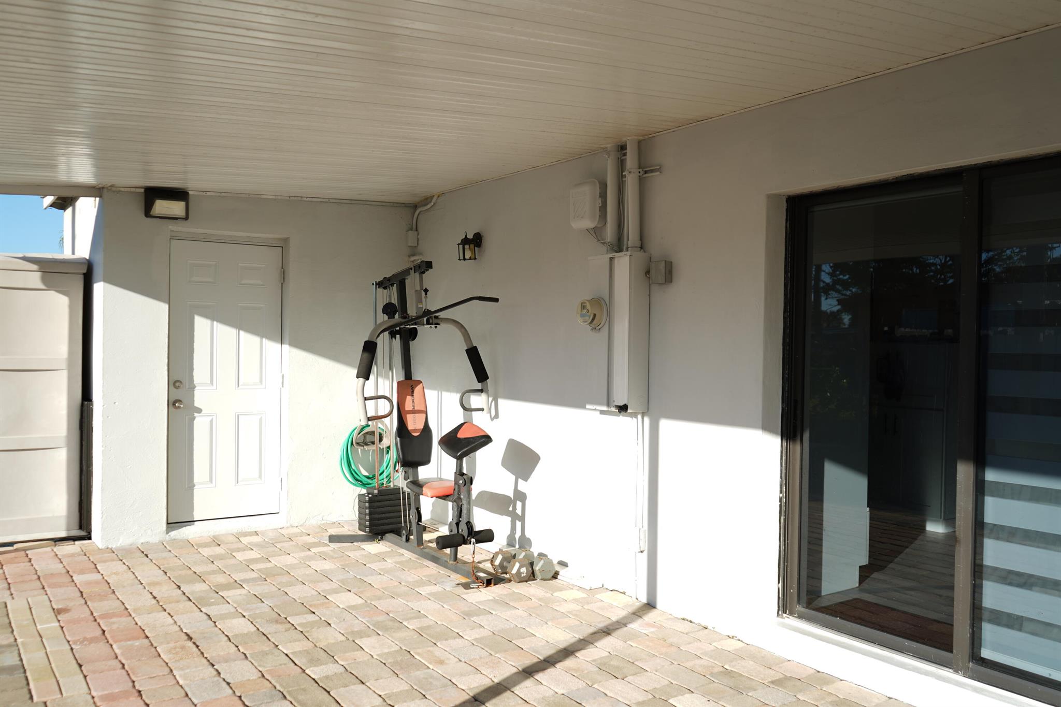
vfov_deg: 45.0
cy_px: 354
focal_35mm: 29
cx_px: 530
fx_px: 855
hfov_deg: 63.7
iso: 50
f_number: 4
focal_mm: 29
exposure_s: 1/320
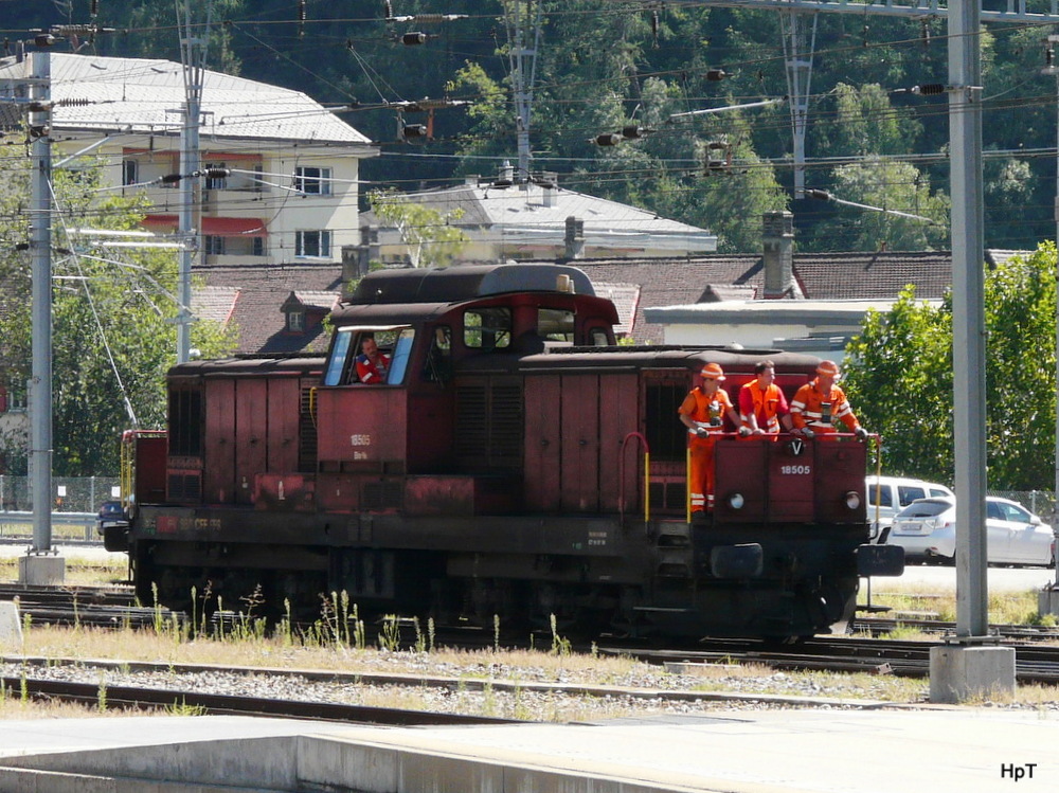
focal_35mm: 126
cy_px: 396
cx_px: 530
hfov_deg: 15.7
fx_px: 3853
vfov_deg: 11.8
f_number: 5
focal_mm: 20.6
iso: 100
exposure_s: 1/250
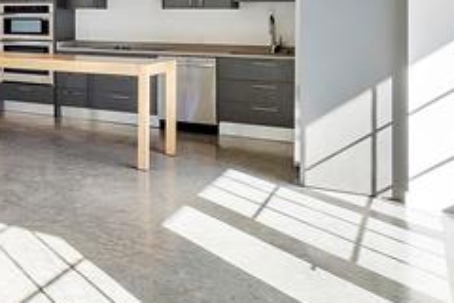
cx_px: -189
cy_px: 14
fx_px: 631
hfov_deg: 28.9
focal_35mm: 50
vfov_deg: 25.9
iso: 160
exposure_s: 1/25
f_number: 11
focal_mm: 10
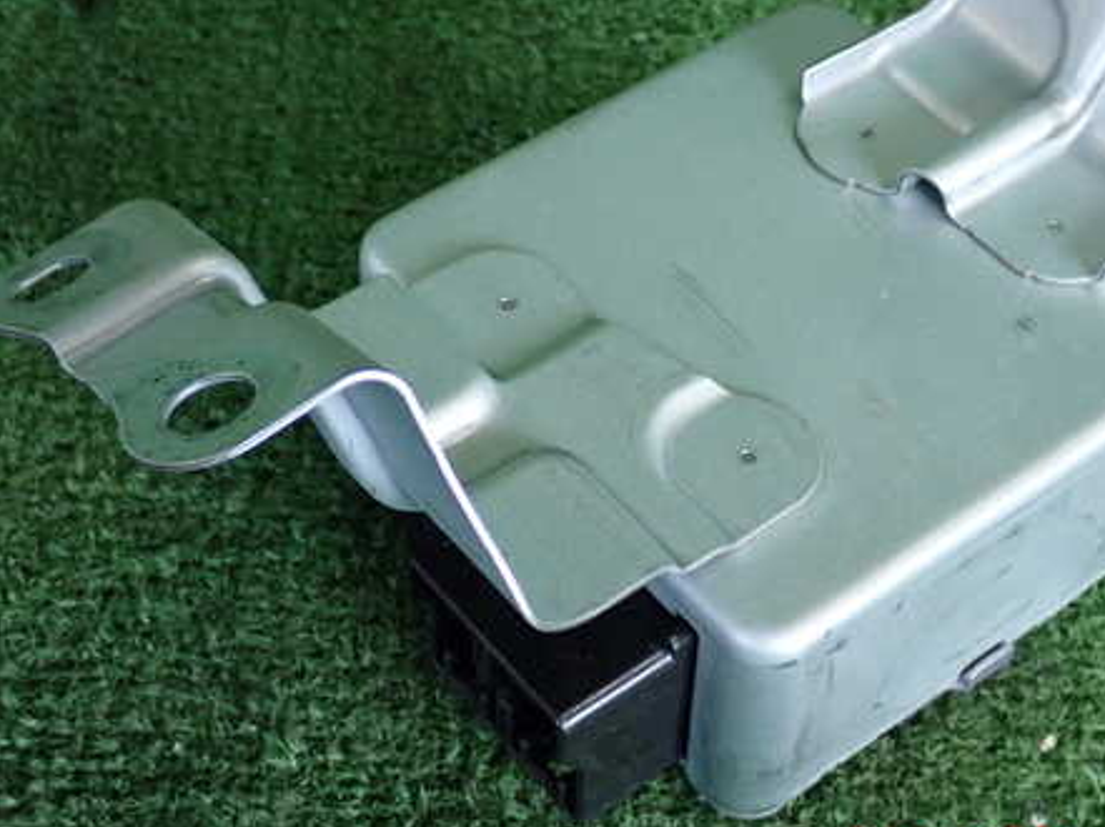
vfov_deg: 18.6
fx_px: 2520
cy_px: 321
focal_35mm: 79
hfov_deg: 24.7
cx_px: 667
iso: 640
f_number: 3.5
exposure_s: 1/125
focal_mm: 10.35
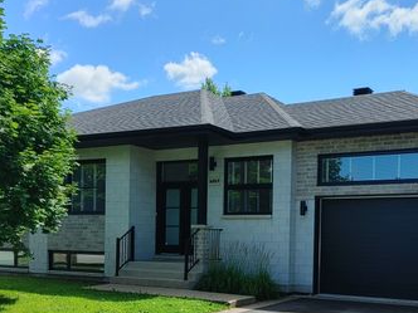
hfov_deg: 40.2
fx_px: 568
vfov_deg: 30.1
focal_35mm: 47
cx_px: 254
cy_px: 254
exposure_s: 1/1220
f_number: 1.8
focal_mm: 4.81
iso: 50
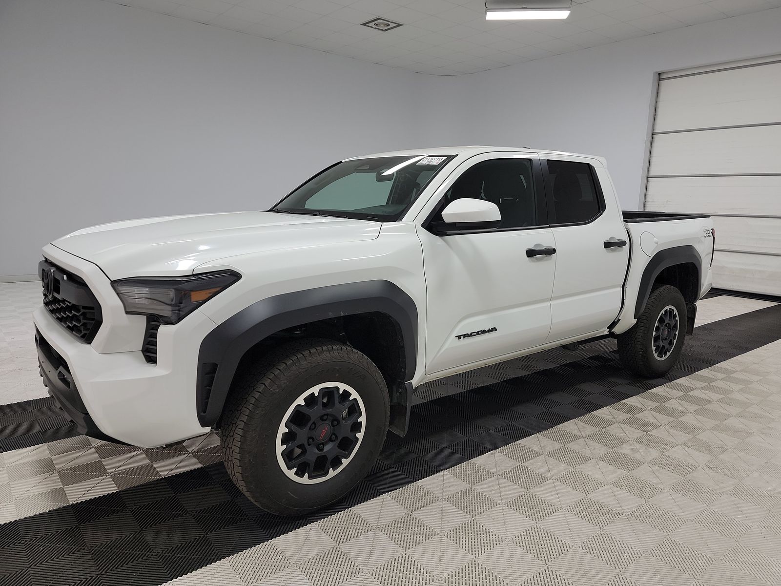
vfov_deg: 56.8
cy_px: 293
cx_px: 390
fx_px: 541
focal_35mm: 24
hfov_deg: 71.6
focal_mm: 6.7
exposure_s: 1/119
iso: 61
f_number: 1.8
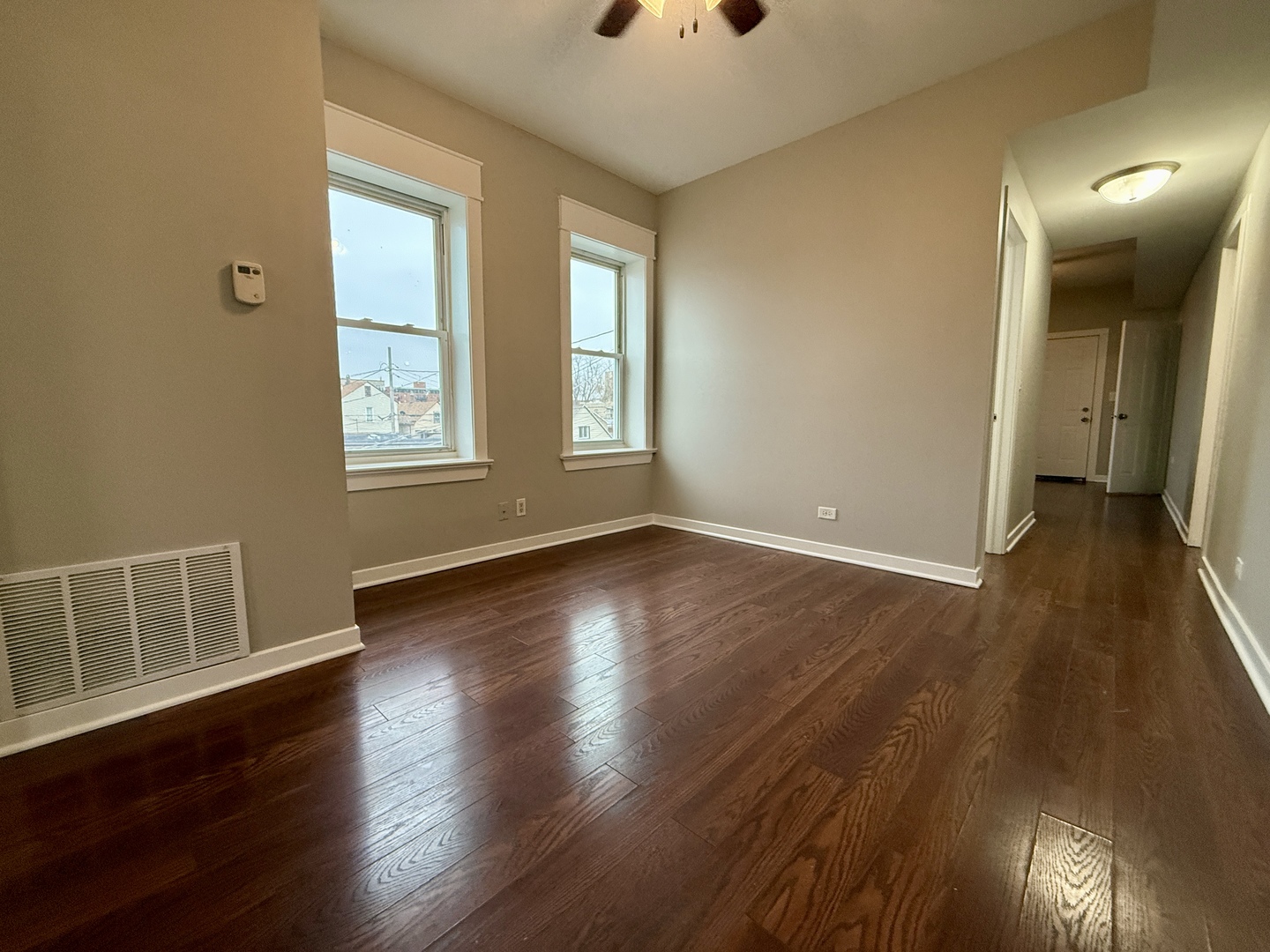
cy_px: 476
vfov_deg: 85.7
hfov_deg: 102.1
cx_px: 635
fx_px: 514
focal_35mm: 14
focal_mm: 2.22
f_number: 2.2
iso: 320
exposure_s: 1/120
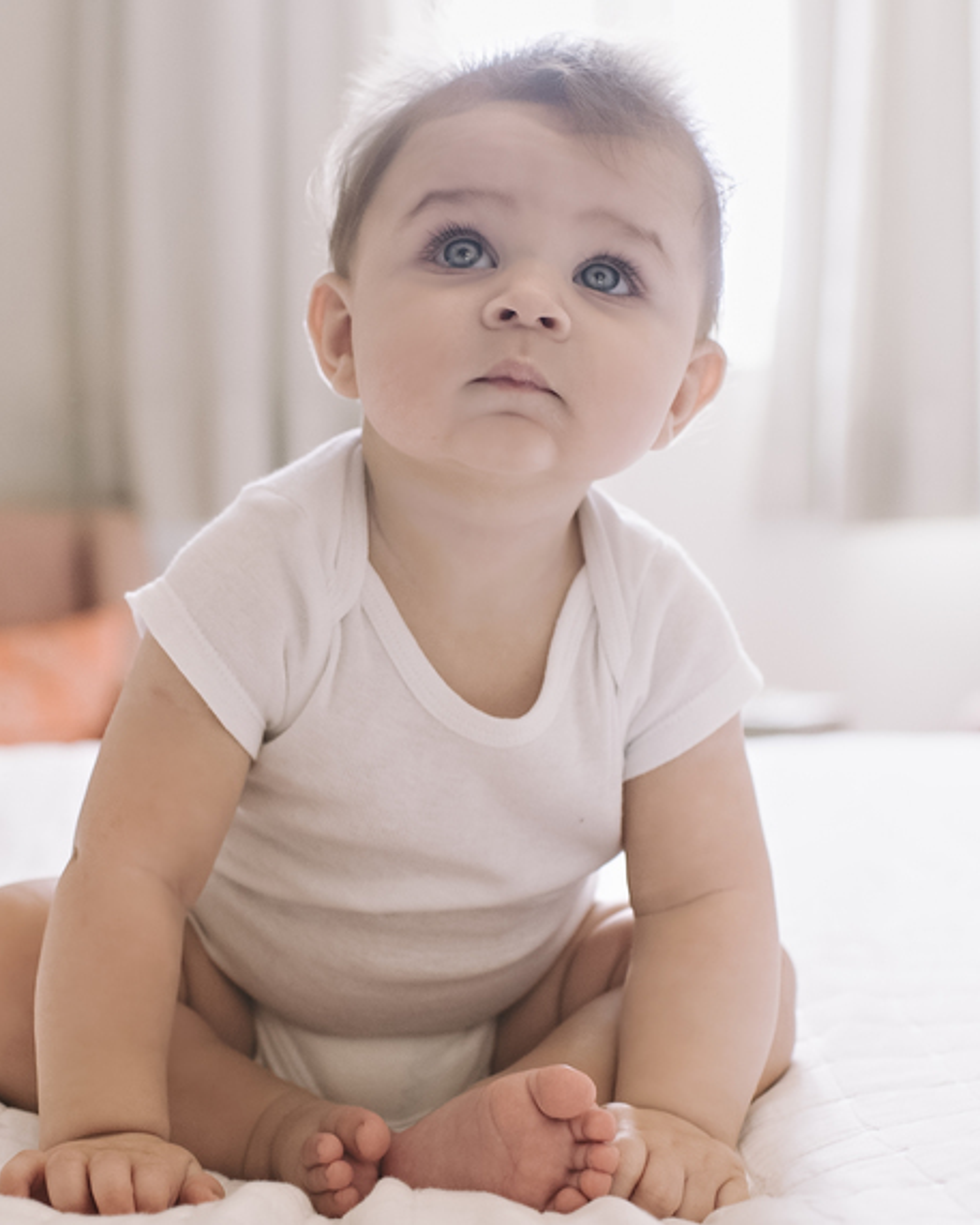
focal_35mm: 69
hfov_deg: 22.1
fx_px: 2501
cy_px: 581
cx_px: 401
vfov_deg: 27.5
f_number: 2.5
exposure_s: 1/125
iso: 500
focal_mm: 35
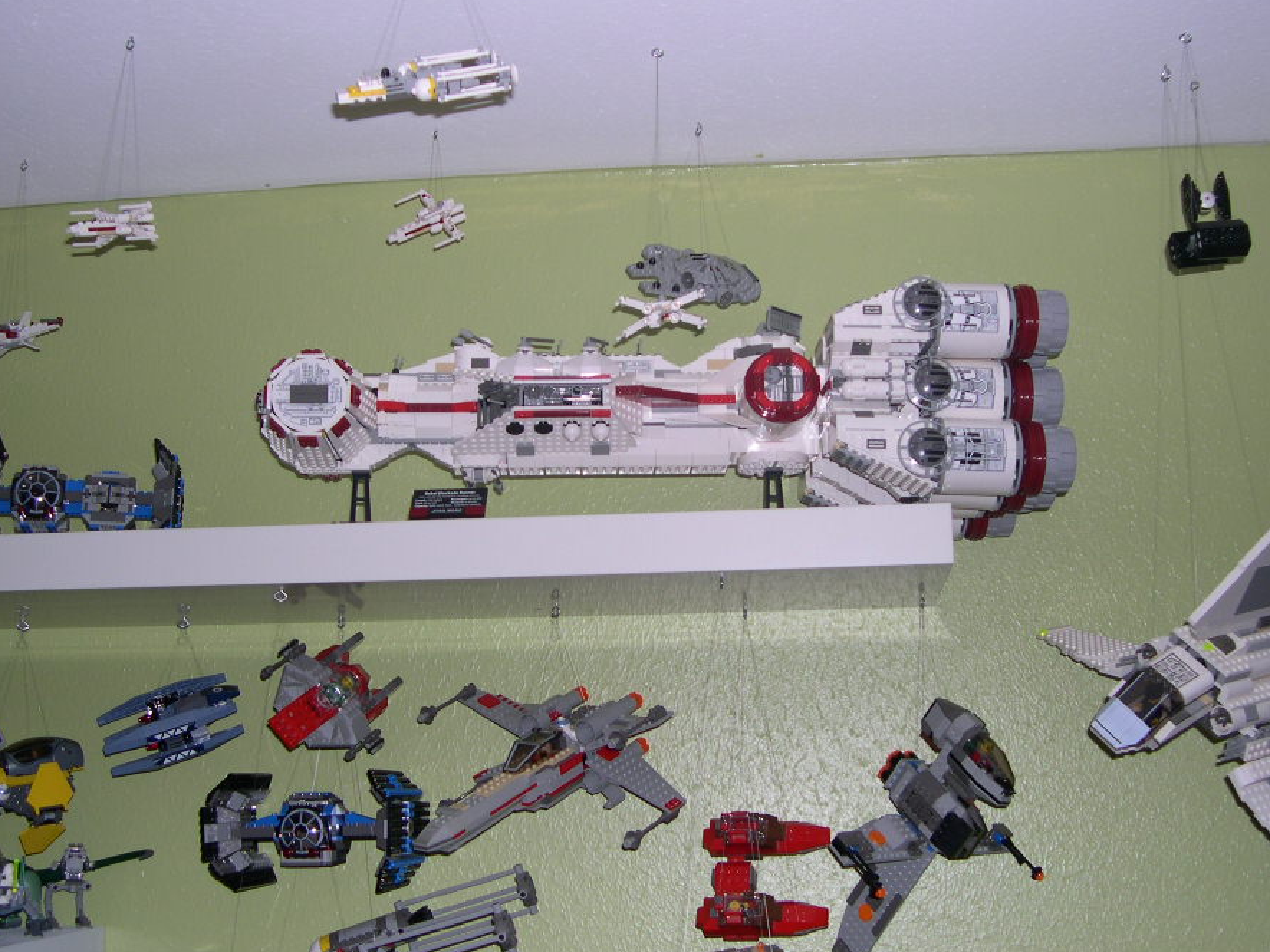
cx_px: 675
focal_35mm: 44
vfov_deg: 32.9
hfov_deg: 42.9
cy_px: 452
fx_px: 1614
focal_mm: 8
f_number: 2.8
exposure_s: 1/60
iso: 100
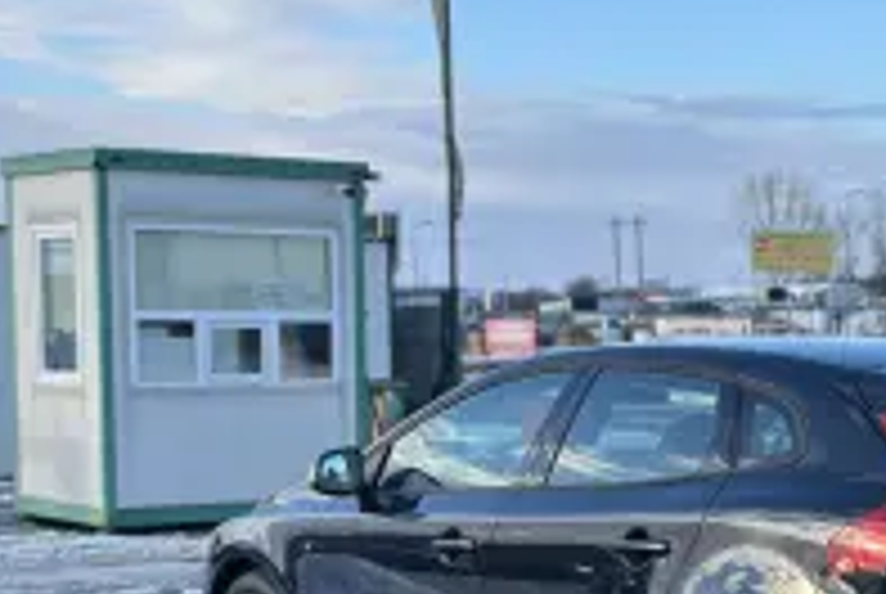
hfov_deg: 21.8
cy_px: 486
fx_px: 2243
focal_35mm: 91
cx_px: 792
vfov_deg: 15.0
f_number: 1.78
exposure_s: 1/2410
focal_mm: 6.86
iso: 80
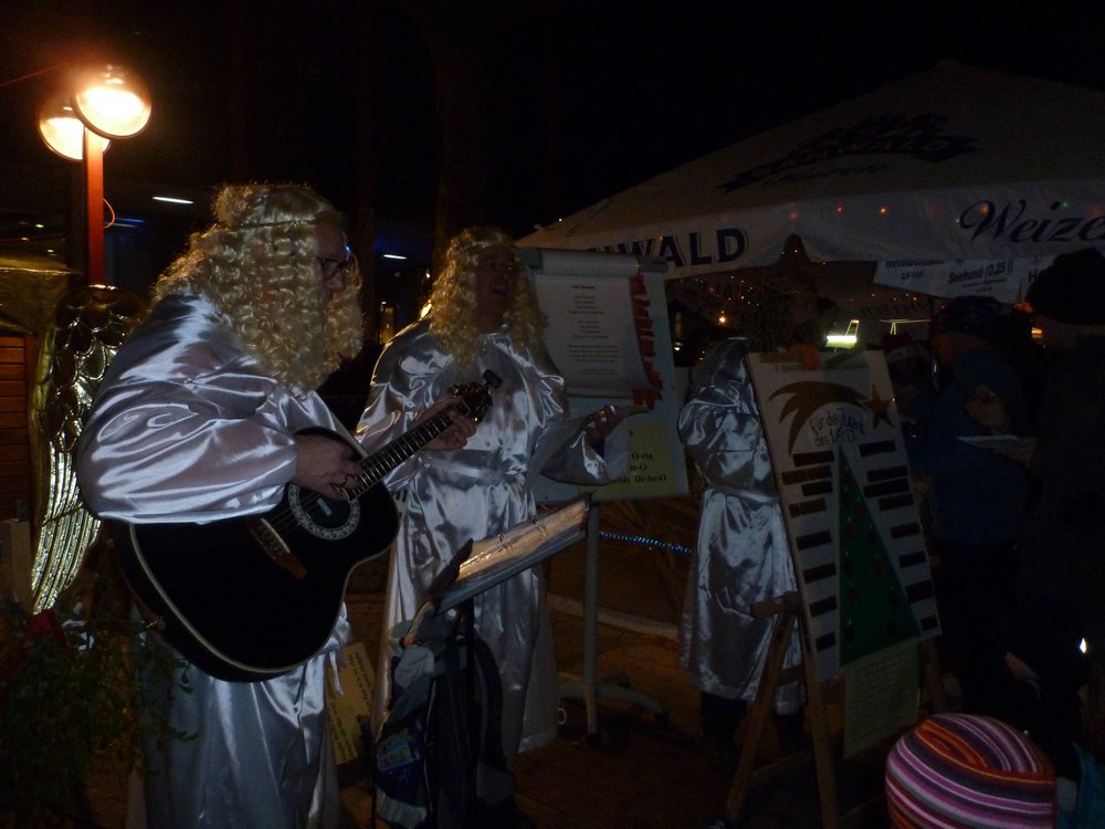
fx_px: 830
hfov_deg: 67.3
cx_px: 552
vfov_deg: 53.1
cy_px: 414
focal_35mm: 26
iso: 400
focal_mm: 4.7
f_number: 3.4
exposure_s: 1/60
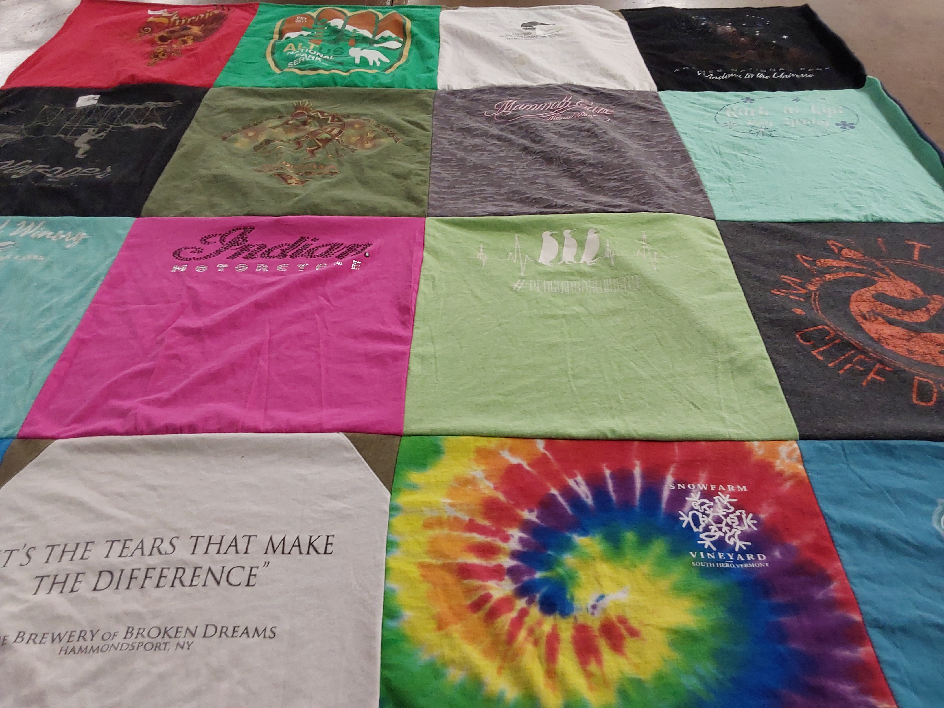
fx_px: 764
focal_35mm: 28
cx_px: 472
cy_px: 354
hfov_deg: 63.4
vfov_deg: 49.7
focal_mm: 2.91
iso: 100
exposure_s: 1/60
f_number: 1.9
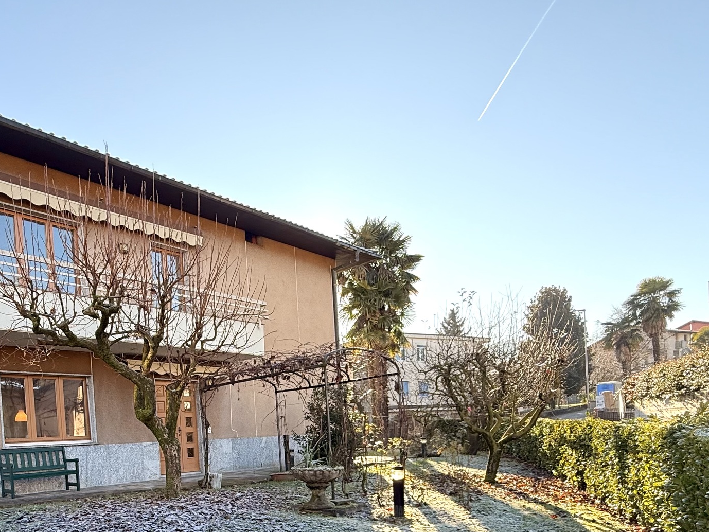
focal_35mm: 26
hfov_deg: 66.2
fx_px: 533
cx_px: 260
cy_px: 456
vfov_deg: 48.7
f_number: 2.2
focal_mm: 2.22
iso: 64
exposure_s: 1/254
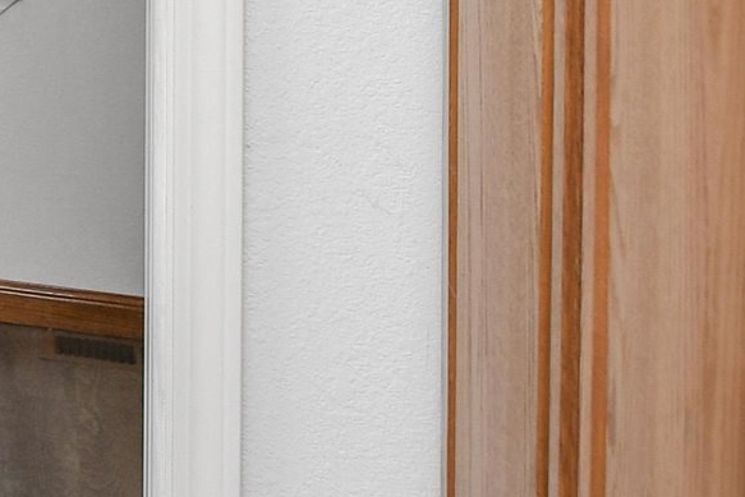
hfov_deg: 14.7
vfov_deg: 14.9
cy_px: -418
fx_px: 1635
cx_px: -1081
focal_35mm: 79
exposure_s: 1/80
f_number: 4
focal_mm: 10
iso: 250
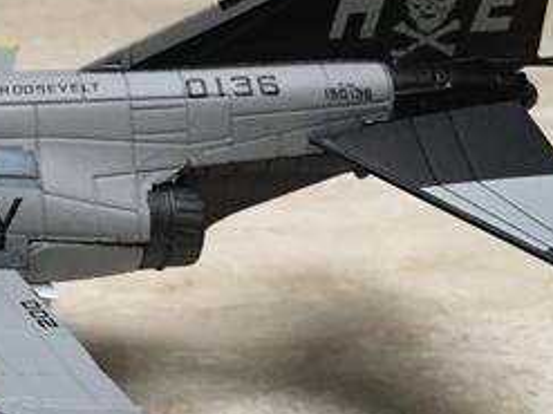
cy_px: 206
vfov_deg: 15.7
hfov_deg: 18.7
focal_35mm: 94
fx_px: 1501
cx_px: -246
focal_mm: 4.15
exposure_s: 1/33
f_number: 2.2
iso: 64
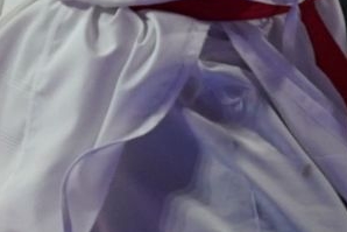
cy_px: -434
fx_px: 34918
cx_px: 599
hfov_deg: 0.6
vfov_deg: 0.4
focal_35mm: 3621
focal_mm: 400
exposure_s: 1/1000
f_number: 2.8
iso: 1600
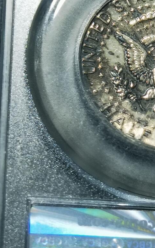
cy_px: 151
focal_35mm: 146
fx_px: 987
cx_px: 168
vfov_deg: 14.3
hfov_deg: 8.9
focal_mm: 6.67
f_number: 1.9
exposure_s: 1/100
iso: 64
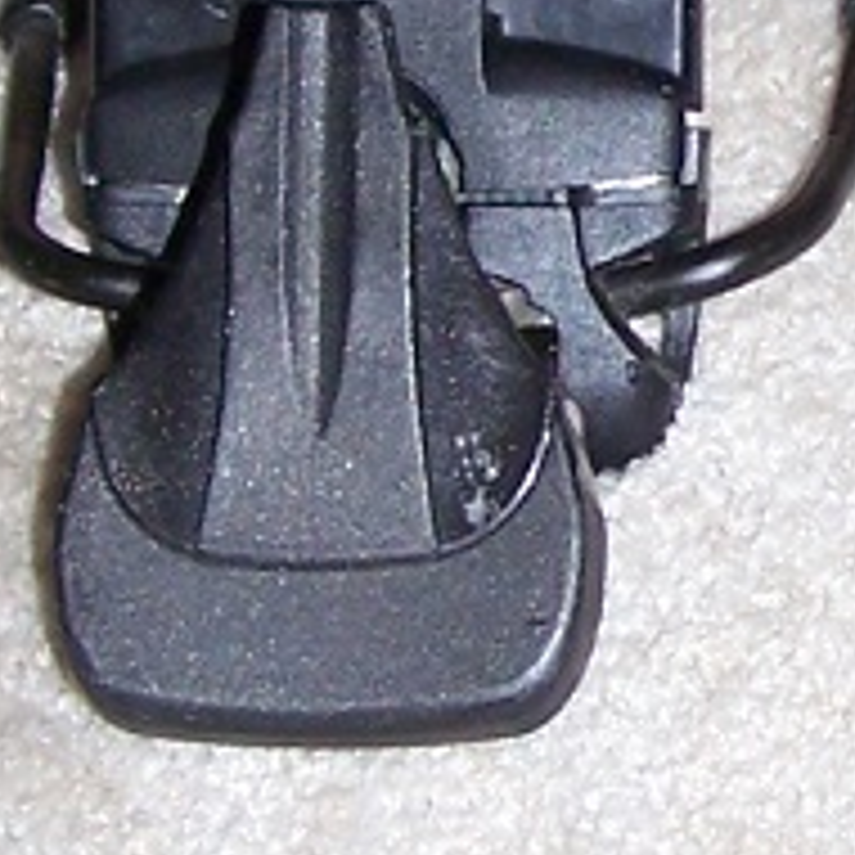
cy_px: 61
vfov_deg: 7.1
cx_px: 1073
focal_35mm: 245
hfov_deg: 7.1
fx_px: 6846
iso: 80
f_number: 2.8
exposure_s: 1/60
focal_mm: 6.3
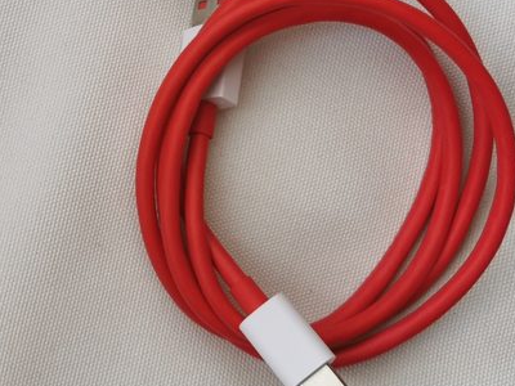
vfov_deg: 17.8
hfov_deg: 23.2
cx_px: 5
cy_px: 6
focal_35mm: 81
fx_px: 1205
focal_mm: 5.56
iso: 50
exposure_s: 1/145
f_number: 1.6
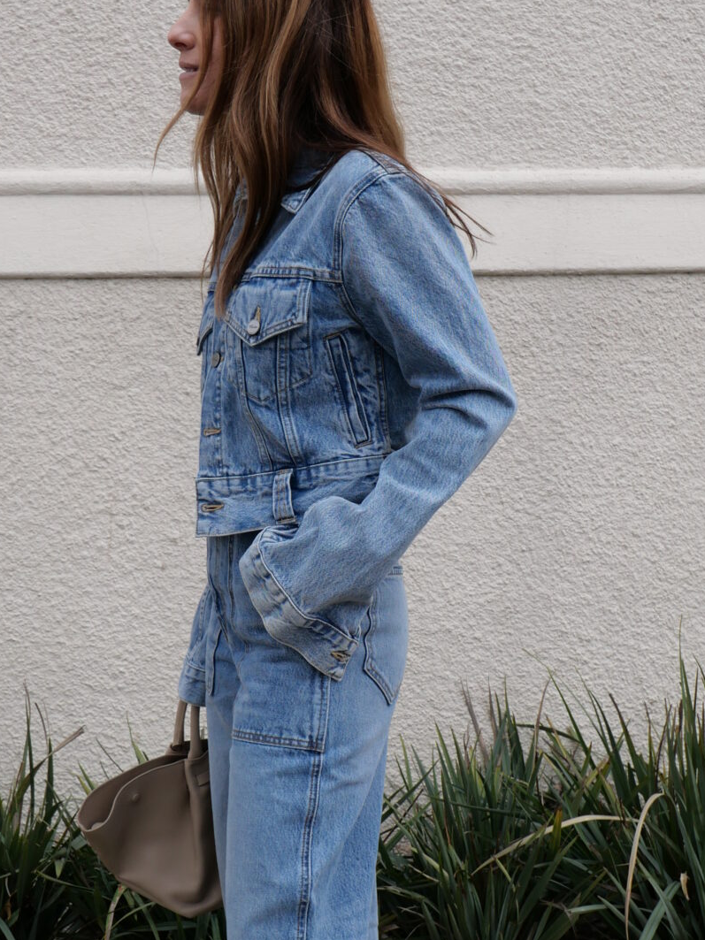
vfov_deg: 34.3
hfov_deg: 26.1
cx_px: 356
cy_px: 548
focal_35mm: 56
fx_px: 1521
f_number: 5.6
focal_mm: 13.9
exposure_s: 1/250
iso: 200
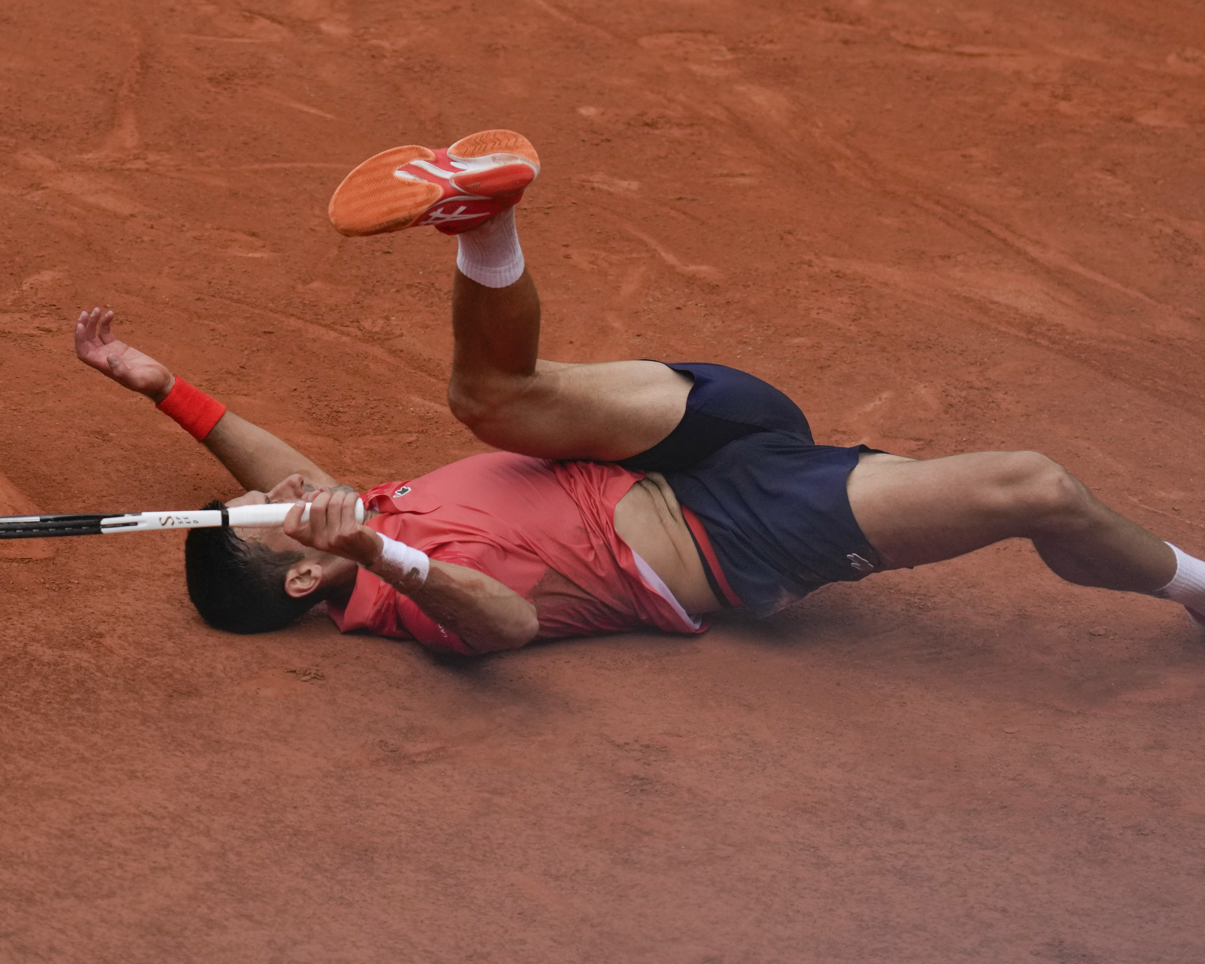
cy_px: 467
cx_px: 651
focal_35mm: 503
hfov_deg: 3.8
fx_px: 17939
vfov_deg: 3.1
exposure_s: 1/6400
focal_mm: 400
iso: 800
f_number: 3.5
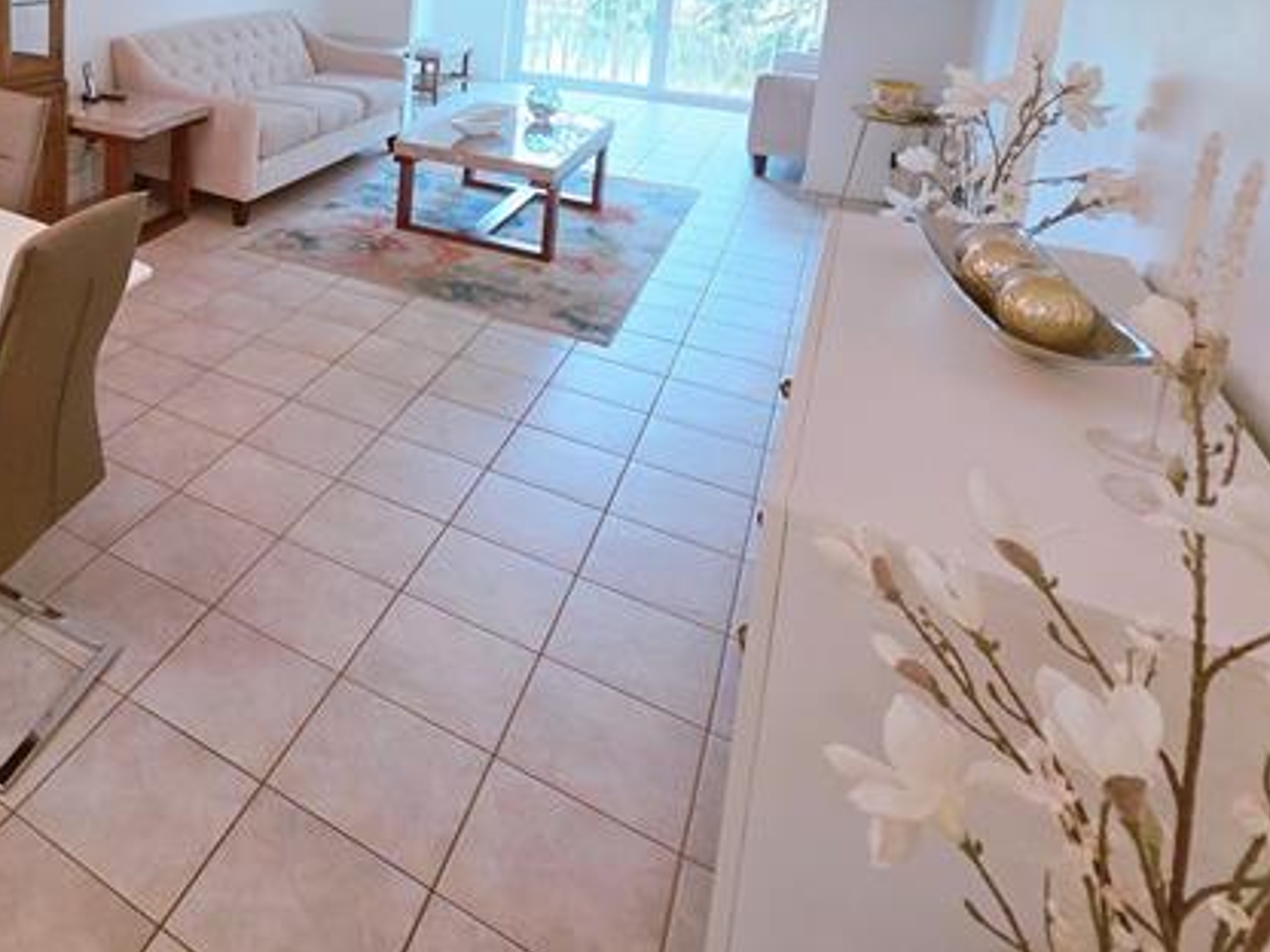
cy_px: 70
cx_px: 159
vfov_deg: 48.3
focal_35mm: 25
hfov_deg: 60.3
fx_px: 917
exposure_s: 1/120
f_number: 1.9
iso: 125
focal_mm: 2.2
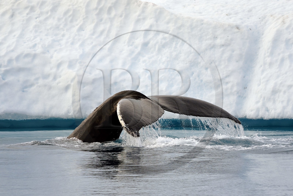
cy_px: 98
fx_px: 2278
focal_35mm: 280
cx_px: 146
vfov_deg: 4.9
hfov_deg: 7.4
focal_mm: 280
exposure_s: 1/640
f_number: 9
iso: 400
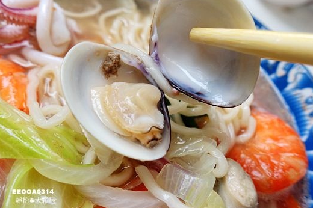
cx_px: 137
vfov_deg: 43.6
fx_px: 261
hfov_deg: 61.7
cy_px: 105
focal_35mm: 30
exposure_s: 1/100
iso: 125
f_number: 4
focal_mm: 8.8
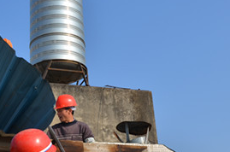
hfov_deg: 26.2
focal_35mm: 76
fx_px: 484
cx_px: 44
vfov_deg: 17.8
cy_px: 54
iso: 100
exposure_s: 1/250
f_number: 8
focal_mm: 22
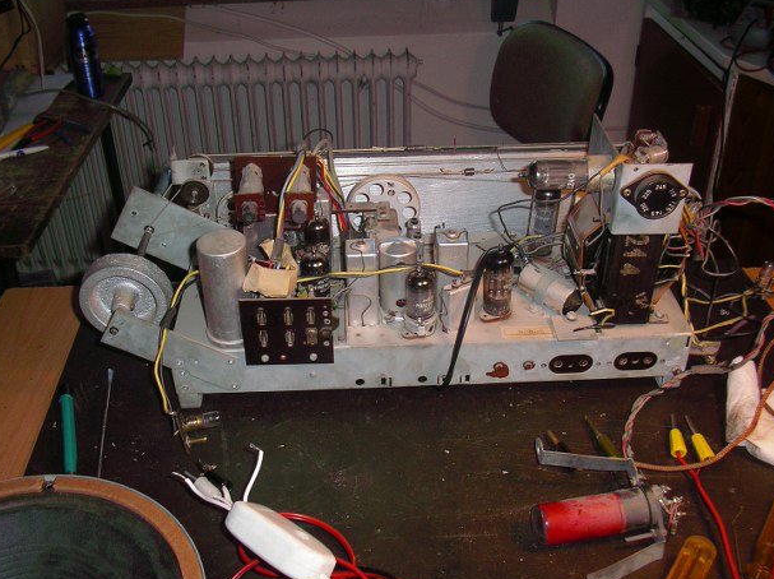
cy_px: 288
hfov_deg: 47.9
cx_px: 395
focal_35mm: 39
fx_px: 871
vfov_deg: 36.8
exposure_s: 1/60
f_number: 2.8
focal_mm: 5.7
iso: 100
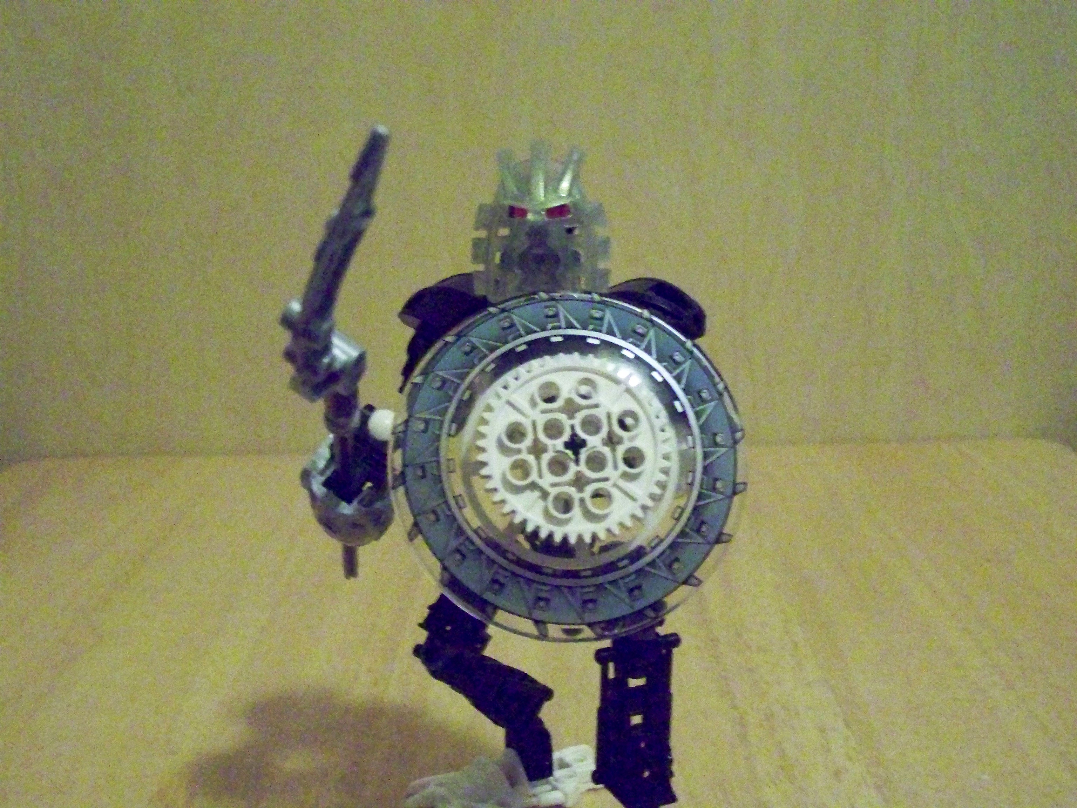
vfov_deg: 28.6
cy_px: 404
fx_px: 1587
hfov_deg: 37.5
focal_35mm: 51
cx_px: 538
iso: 1600
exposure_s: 1/30
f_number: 3.2
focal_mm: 8.5
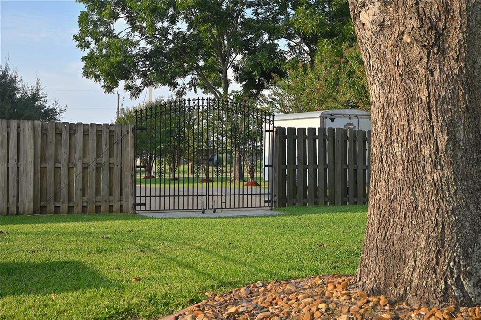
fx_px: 668
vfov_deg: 26.9
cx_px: 240
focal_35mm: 50
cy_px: 160
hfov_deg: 39.6
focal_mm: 50
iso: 200
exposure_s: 1/200
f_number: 10
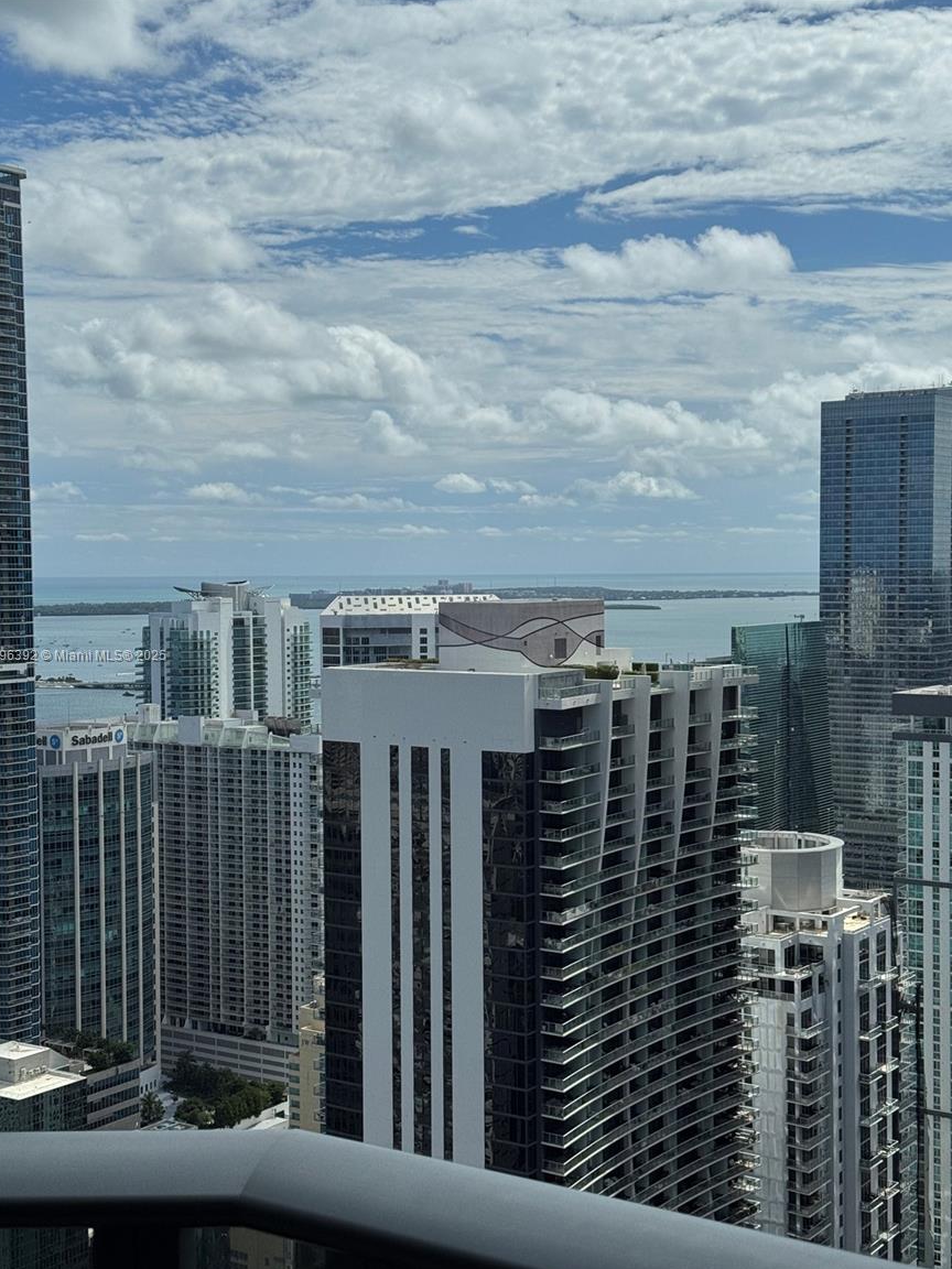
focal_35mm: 50
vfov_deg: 38.2
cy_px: 657
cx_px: 461
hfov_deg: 29.1
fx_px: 1833
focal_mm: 6.76
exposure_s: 1/15385
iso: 64
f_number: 1.78
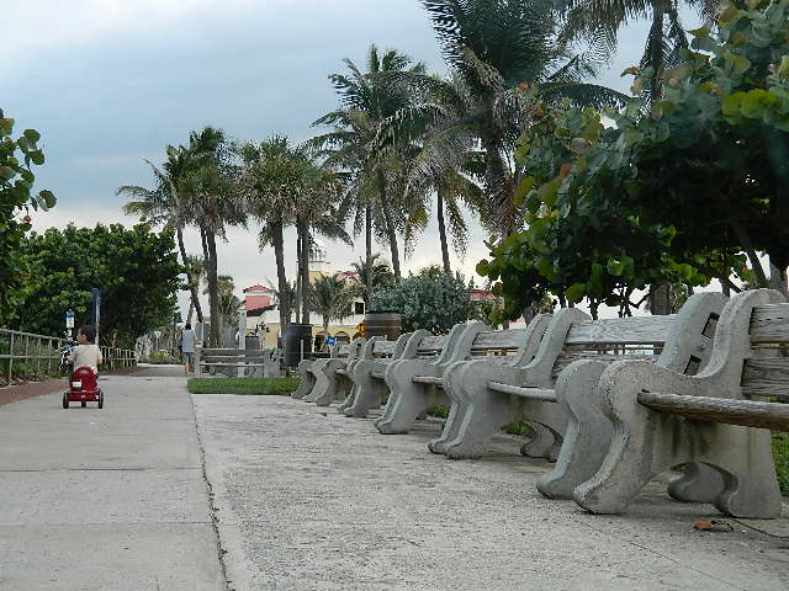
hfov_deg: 40.4
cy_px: 296
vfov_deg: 30.9
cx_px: 394
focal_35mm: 47
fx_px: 1071
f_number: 3.6
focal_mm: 8.4
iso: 80
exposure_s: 1/100
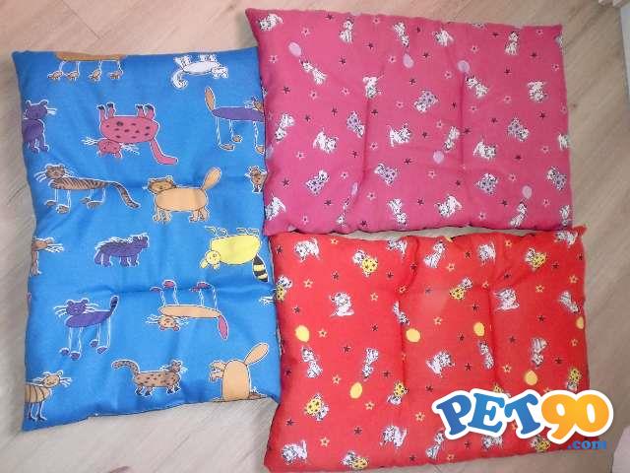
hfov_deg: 52.6
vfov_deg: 40.7
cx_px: 315
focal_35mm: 35
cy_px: 236
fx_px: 637
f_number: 3.1
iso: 400
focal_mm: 6.3
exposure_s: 1/60
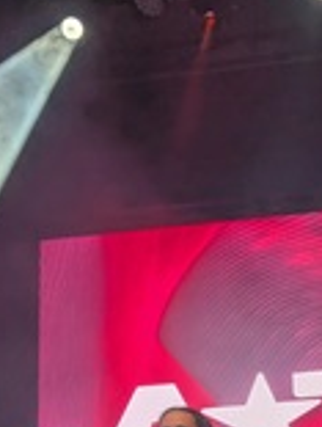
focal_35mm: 124
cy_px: 512
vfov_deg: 15.3
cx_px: 376
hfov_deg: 11.8
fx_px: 1532
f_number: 1.85
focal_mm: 6.81
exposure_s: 1/392
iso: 44
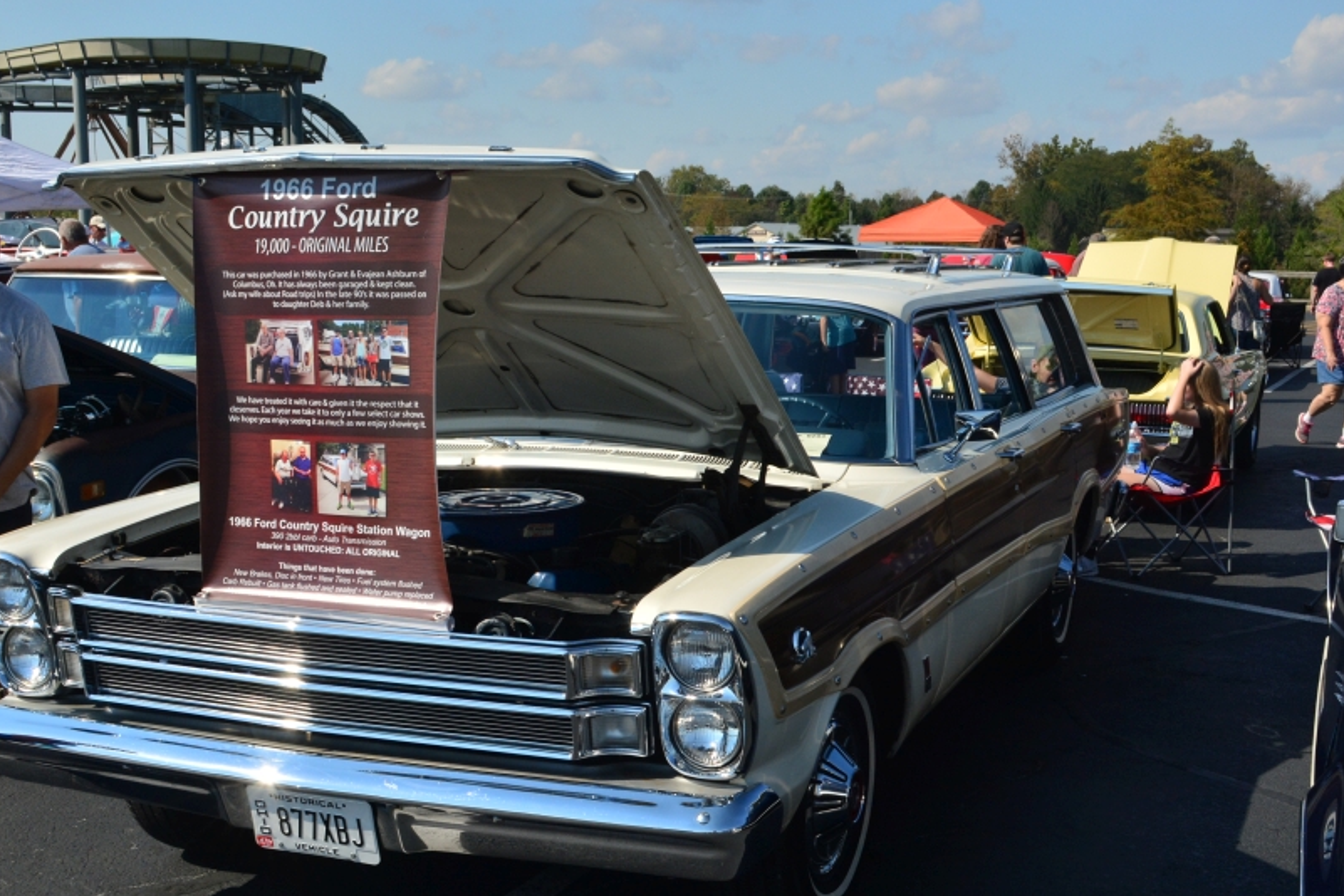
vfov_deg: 29.1
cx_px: 662
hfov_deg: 42.7
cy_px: 555
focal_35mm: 46
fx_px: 1717
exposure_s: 1/400
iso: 320
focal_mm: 24
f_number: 10
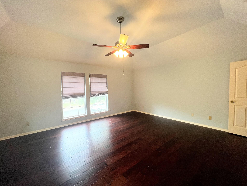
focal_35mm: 13
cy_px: 93
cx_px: 124
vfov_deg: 89.9
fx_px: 93
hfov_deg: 106.2
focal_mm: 1.57
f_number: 1.8
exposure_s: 1/60
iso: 160
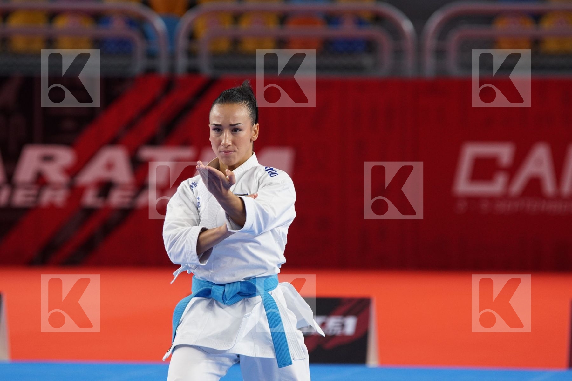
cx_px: 286
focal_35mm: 240
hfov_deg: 8.6
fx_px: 3813
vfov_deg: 5.7
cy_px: 190
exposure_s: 1/400
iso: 800
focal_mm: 160
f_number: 3.2
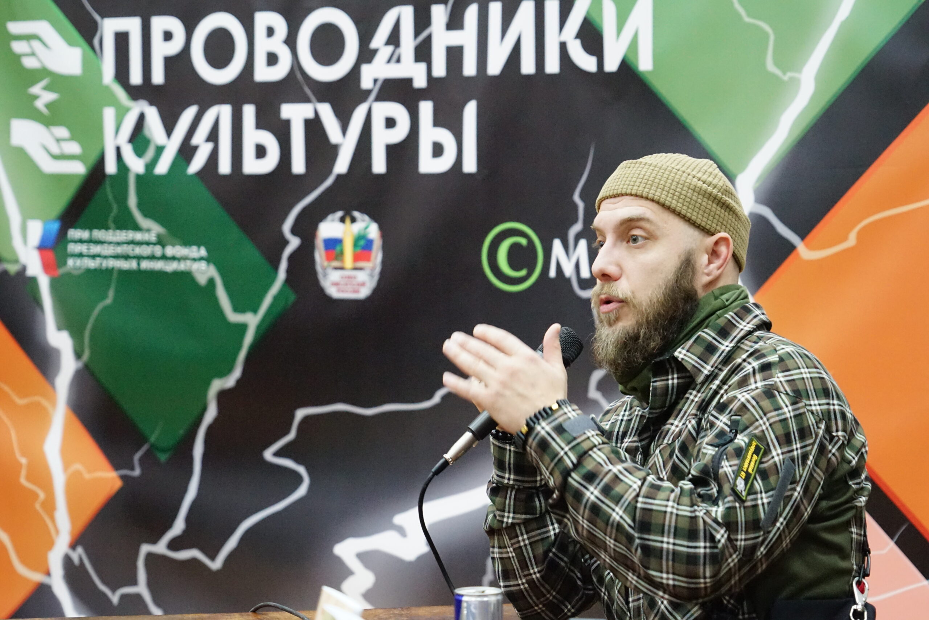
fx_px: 2787
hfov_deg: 18.9
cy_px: 310
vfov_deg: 12.7
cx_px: 464
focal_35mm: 108
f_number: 6.3
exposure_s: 1/100
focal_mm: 108
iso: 8000
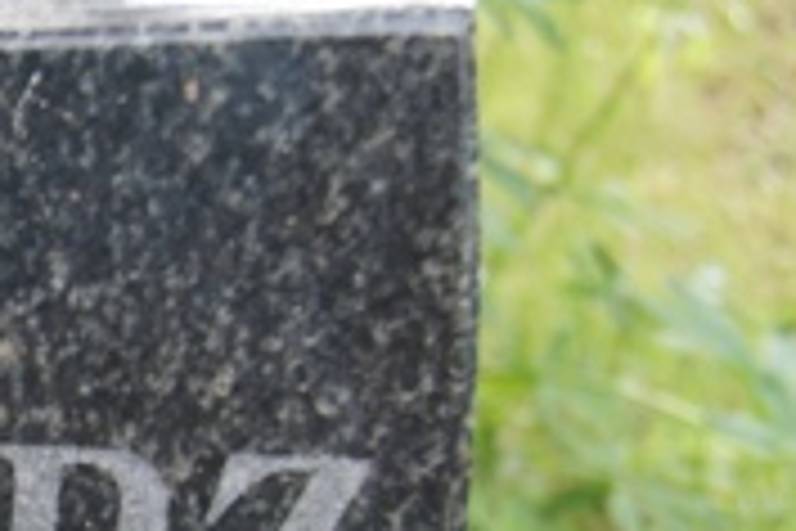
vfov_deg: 8.1
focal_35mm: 163
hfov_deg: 11.9
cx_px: -477
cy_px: 927
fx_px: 3604
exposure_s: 1/60
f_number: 5.6
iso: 200
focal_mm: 30
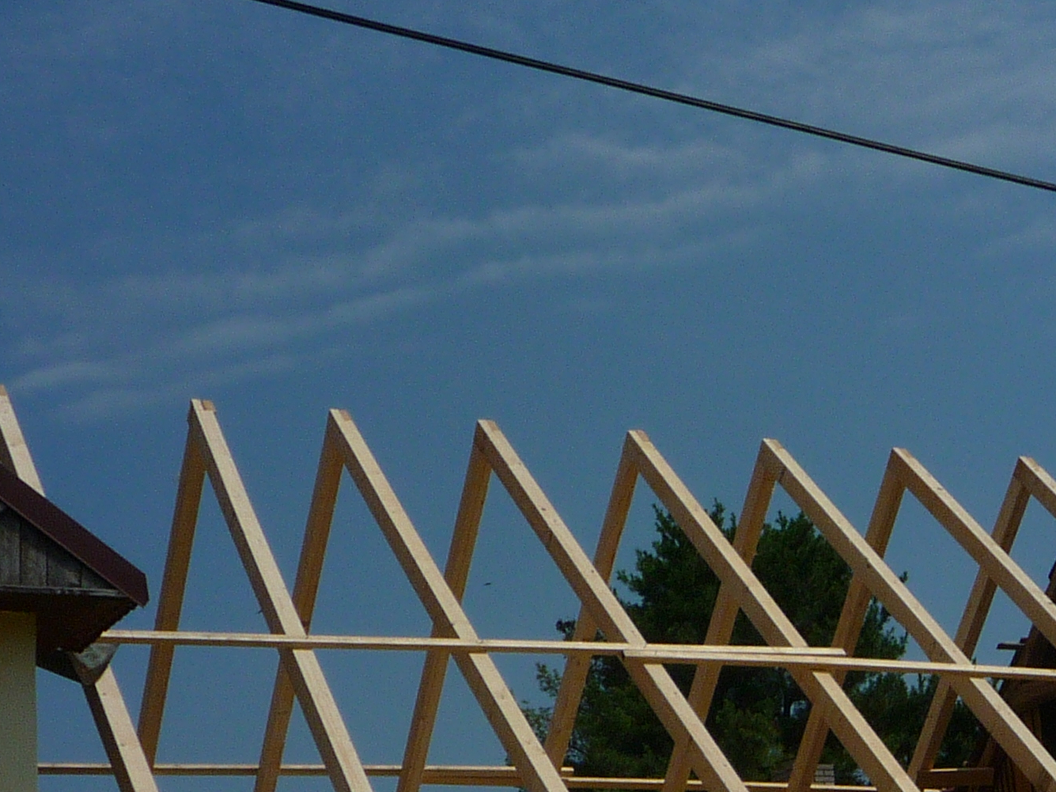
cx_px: 770
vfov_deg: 17.7
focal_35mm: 82
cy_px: 745
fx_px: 2501
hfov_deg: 23.6
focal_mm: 5.2
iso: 100
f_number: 7.1
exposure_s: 1/800
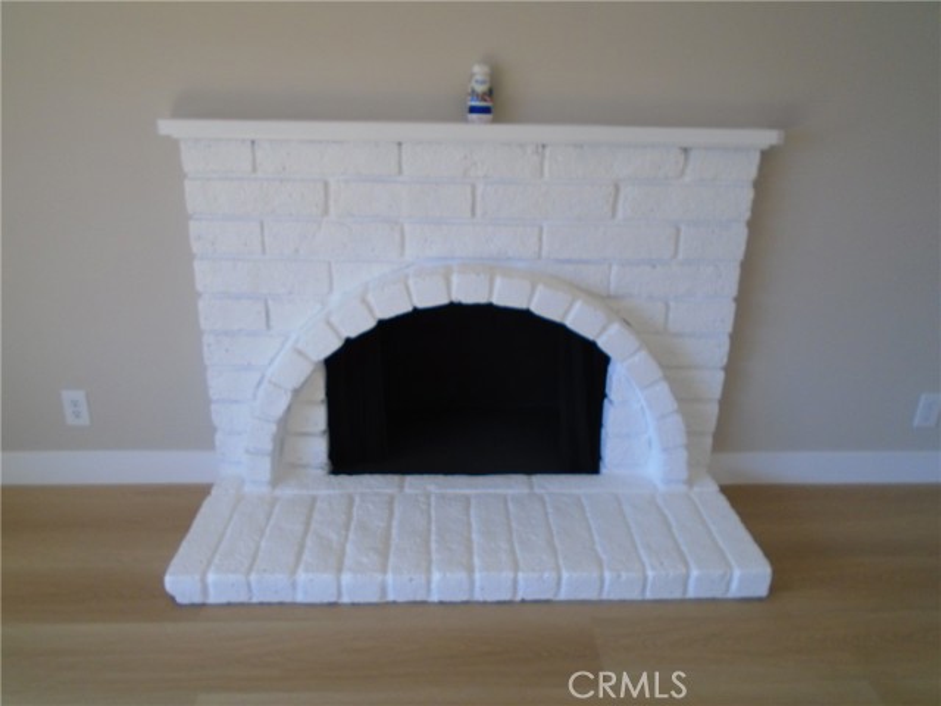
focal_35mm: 26
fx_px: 707
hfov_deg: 67.3
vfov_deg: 53.1
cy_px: 353
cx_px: 470
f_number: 3.2
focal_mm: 4.6
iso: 100
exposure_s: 1/40
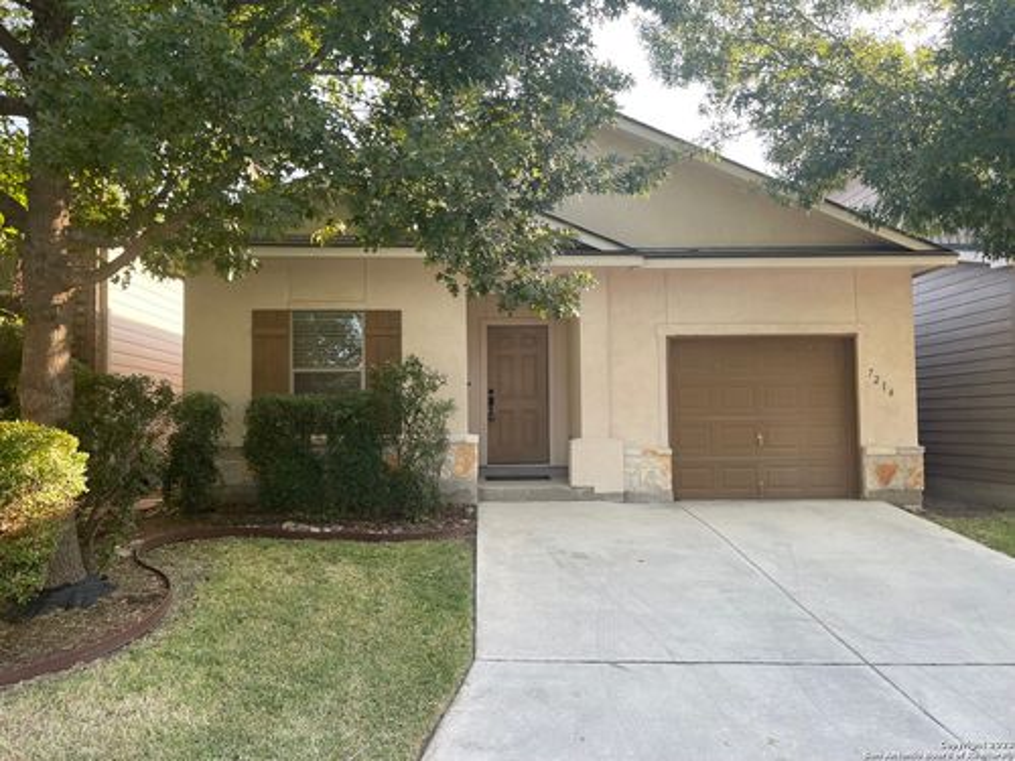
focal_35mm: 26
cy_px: 380
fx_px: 762
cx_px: 508
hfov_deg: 67.3
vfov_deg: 53.1
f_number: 1.6
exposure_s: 1/292
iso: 32
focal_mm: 5.1
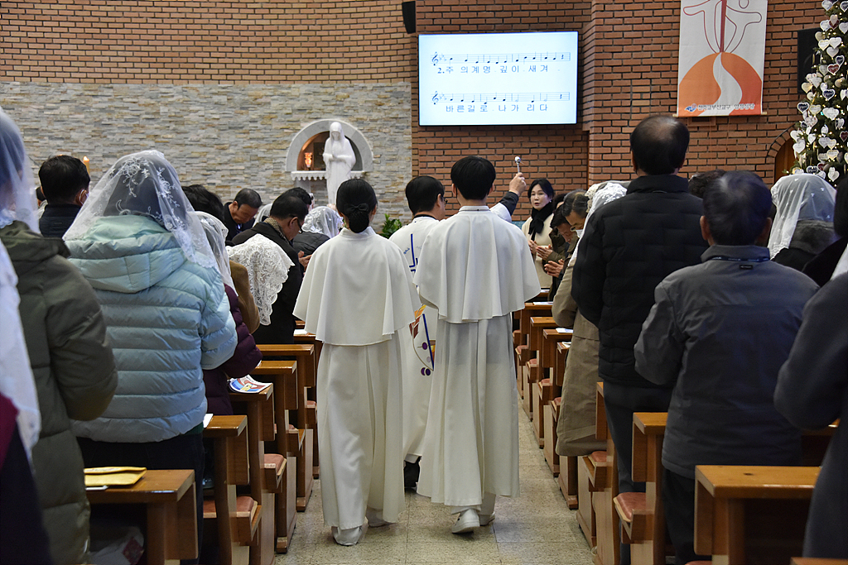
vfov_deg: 21.9
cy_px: 282
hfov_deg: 32.4
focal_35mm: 62
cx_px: 424
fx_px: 1461
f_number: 5
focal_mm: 62
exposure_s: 1/125
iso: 3200
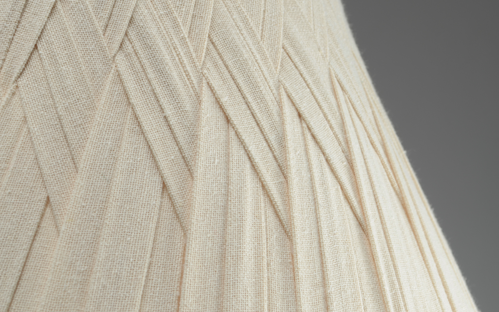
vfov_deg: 15.5
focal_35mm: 85
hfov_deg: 24.5
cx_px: 250
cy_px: 157
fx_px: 1149
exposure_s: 1/80
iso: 100
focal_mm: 55
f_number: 11
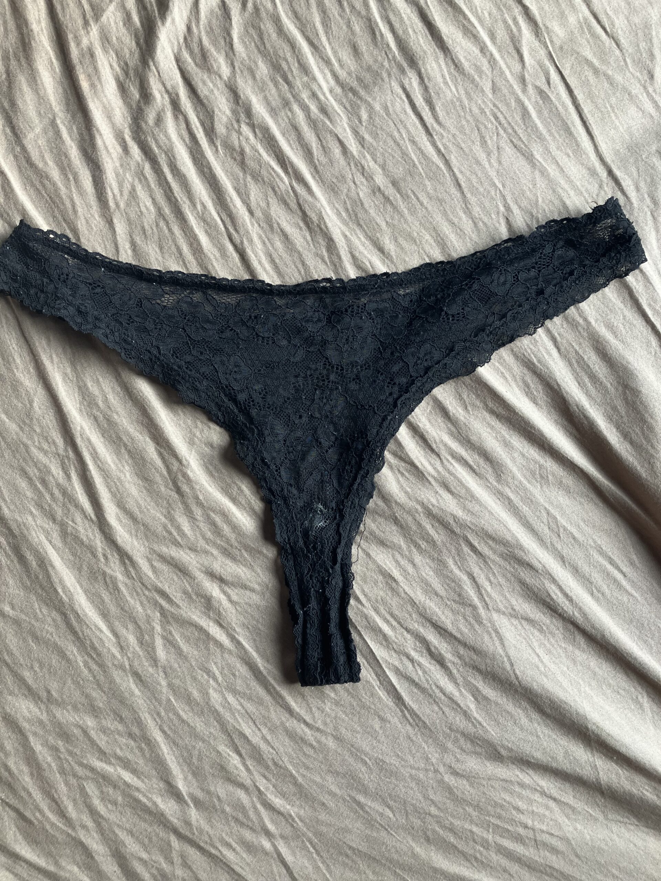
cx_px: 330
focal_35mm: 28
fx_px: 713
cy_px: 440
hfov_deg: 49.7
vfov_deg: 63.4
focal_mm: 3.99
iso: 80
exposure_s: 1/121
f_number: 1.8
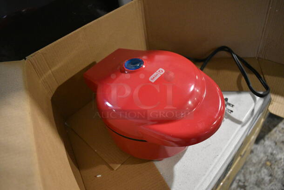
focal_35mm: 27
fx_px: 213
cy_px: 95
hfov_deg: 67.3
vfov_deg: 48.0
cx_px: 142
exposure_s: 1/125
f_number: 3.5
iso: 4000
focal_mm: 18
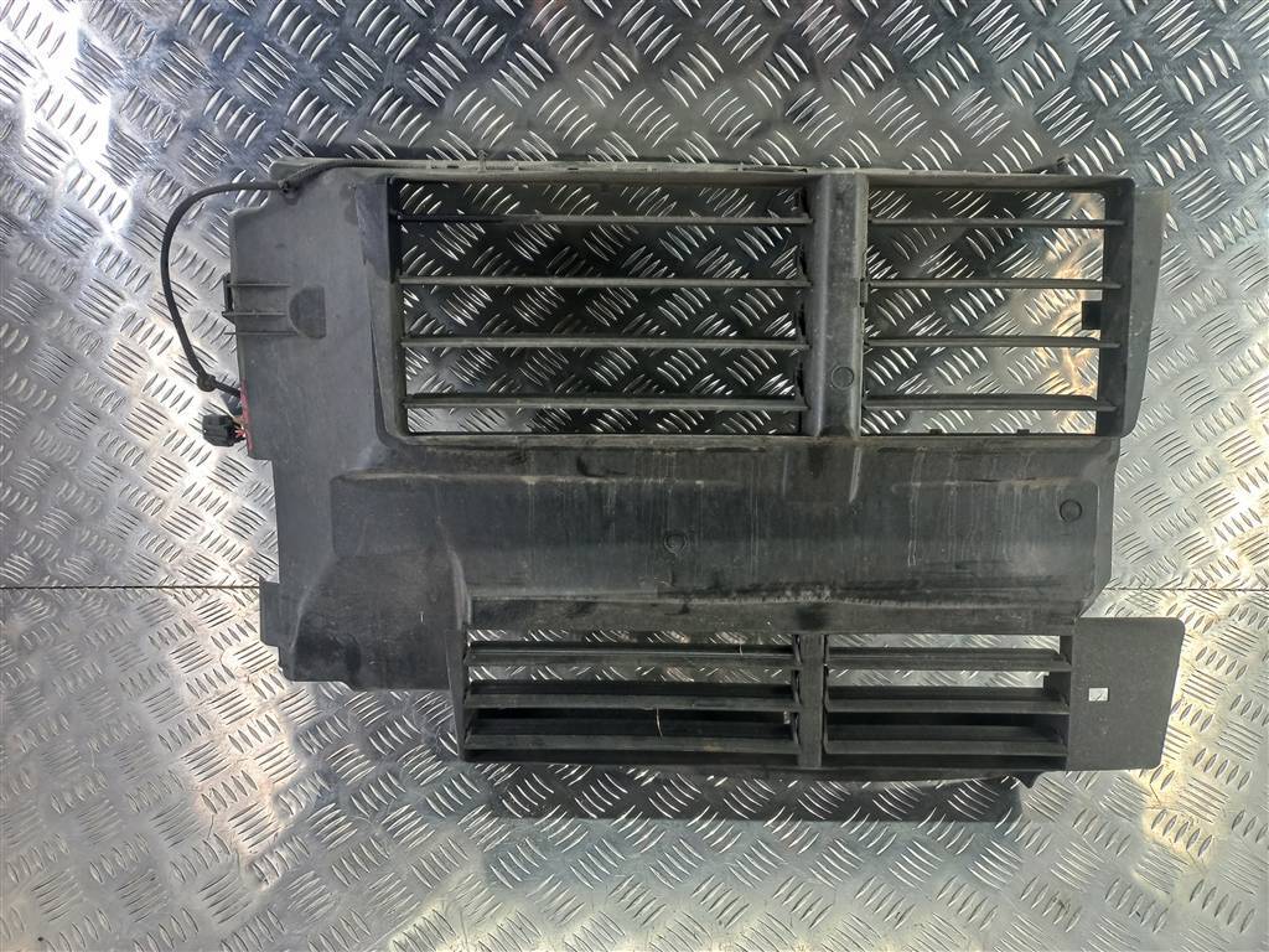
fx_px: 916
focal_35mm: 25
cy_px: 476
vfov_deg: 54.9
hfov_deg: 69.4
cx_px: 634
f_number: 1.8
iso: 80
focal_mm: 4.6
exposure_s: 1/50
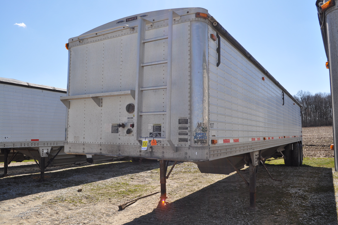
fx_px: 281
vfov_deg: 43.5
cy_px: 112
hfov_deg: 62.0
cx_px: 169
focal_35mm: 30
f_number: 9
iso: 200
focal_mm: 20
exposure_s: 1/320
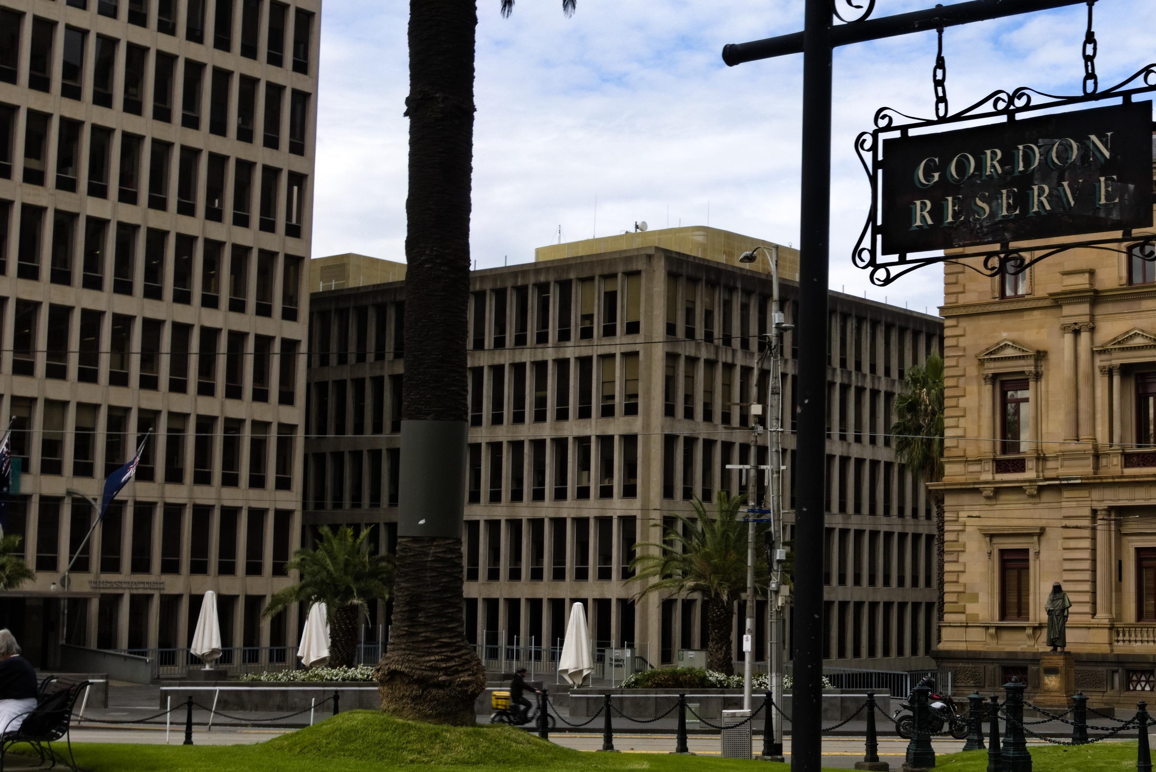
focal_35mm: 60
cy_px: 407
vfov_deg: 22.6
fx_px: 1927
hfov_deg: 32.9
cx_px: 838
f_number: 8
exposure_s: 1/125
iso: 125
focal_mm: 12.81
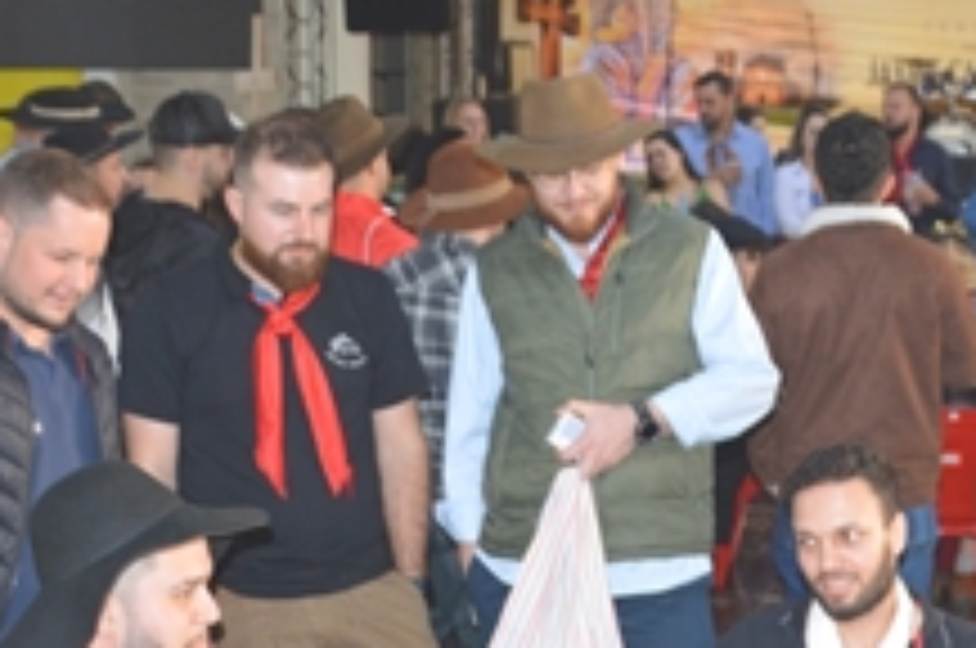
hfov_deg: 14.0
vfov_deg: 9.4
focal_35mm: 145
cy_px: 508
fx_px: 3936
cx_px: 882
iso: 640
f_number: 4.5
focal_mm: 35
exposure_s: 1/60
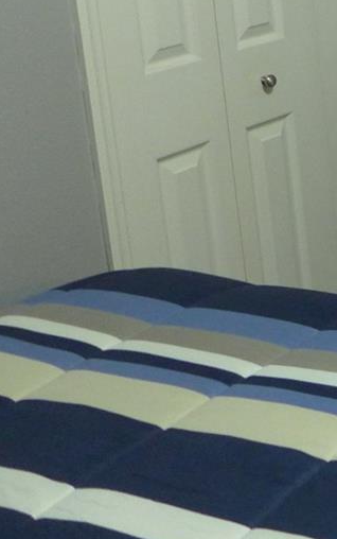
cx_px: 829
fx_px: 1130
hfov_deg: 12.7
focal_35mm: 77
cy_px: 44
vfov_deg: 25.8
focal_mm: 4.7
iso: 400
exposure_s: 1/15
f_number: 1.4
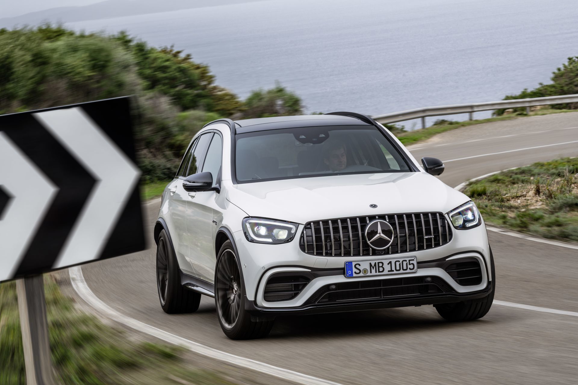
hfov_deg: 15.2
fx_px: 2167
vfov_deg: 10.2
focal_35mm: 135
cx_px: 289
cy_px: 192
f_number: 11
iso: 100
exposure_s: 1/25
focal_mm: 135
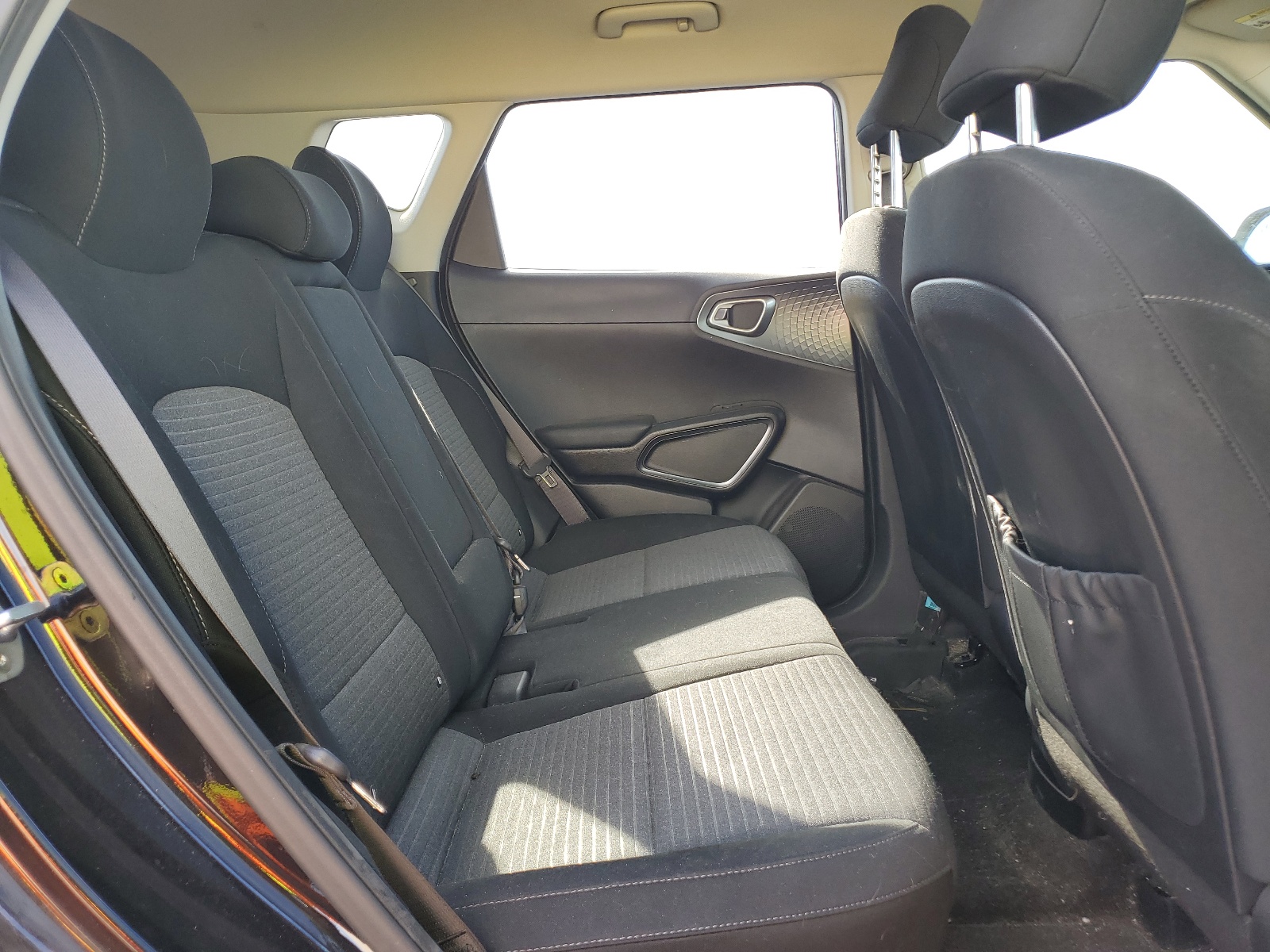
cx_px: 635
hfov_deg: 67.3
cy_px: 476
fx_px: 954
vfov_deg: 53.1
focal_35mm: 26
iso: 50
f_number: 1.5
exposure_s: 1/122
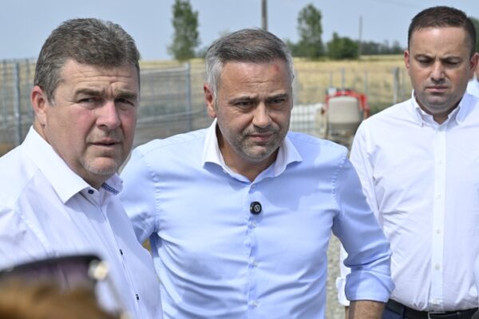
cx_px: 240
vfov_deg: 12.9
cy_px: 160
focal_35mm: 106
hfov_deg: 19.3
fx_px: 1409
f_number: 8
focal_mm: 71
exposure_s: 1/1000
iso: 250
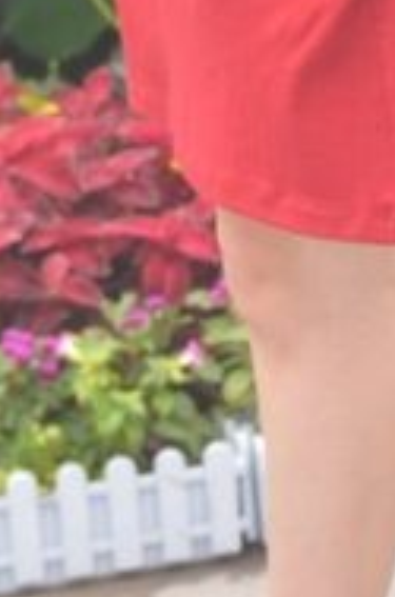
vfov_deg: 8.6
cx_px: 585
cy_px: -483
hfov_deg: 5.9
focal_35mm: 229
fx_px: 3790
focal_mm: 32
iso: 100
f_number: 3.2
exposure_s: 1/250
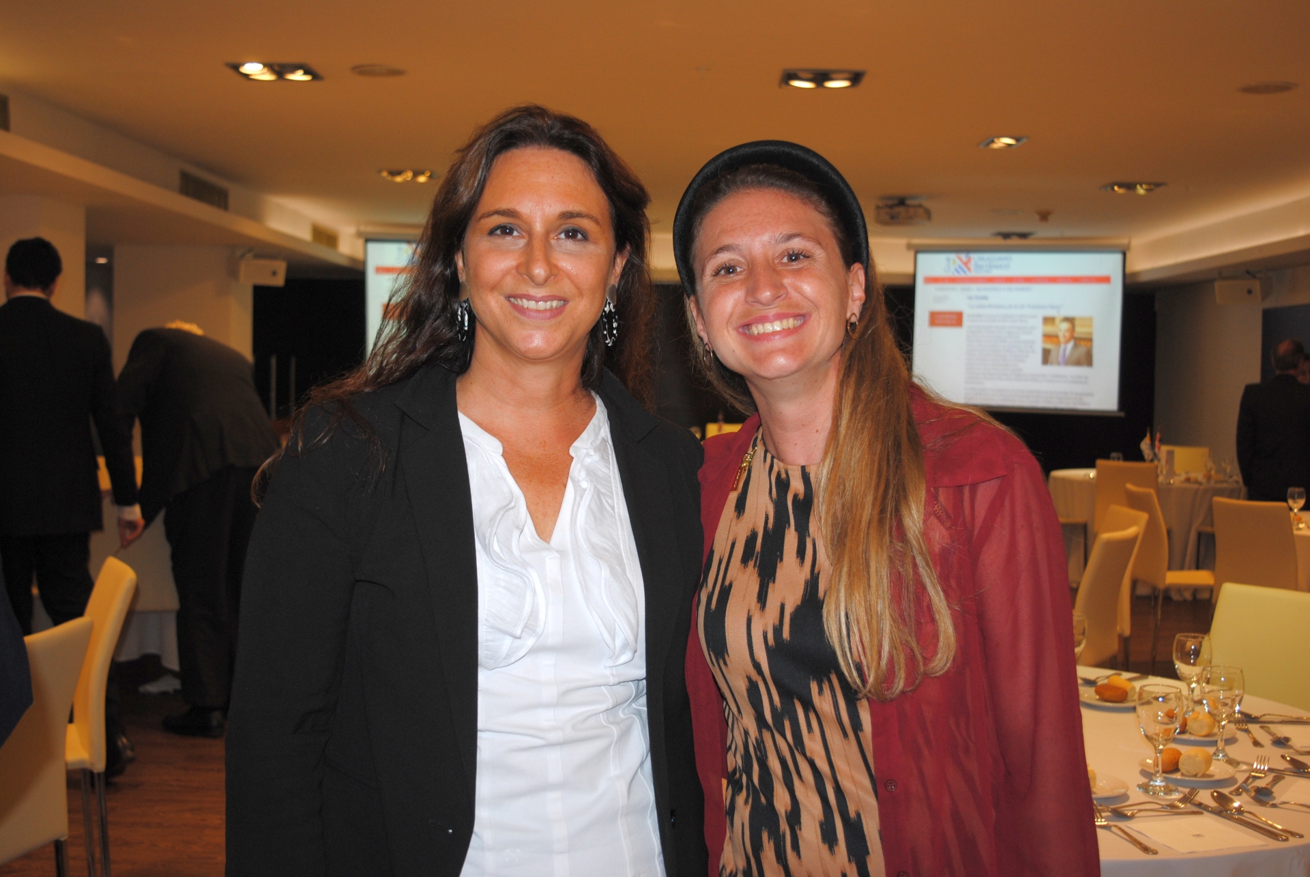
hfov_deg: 47.9
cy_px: 438
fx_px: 1475
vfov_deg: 33.1
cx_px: 655
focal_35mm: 40
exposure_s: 1/60
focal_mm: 27
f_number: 4
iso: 200
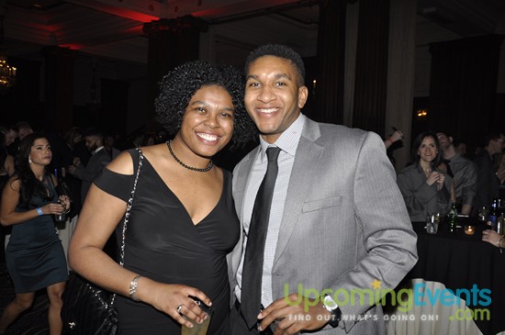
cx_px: 252
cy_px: 168
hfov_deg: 53.2
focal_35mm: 36
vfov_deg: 36.8
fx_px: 504
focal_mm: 24
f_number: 5
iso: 400
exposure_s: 1/60
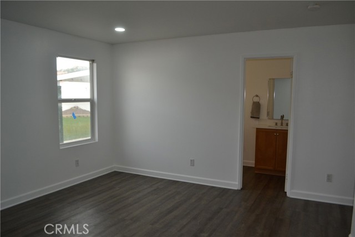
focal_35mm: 27
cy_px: 118
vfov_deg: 48.0
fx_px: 266
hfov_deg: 67.4
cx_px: 178
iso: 360
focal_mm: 18
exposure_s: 1/125
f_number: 4
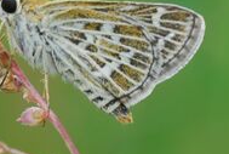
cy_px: 92
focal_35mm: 915
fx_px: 5834
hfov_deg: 2.2
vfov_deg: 1.5
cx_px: 127
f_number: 9
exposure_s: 1/13
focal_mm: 180
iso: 320
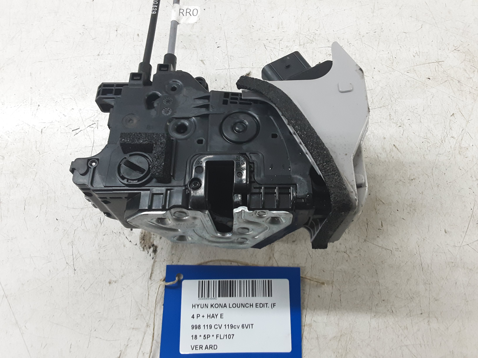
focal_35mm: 27
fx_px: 373
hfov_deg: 65.3
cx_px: 239
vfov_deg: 51.4
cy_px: 179
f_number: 1.9
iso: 160
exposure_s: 1/50
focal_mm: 2.91
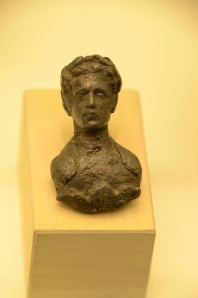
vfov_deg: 4.6
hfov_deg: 3.0
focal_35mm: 450
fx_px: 3728
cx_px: 99
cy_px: 149
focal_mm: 300
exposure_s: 1/80
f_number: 6.3
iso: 1000
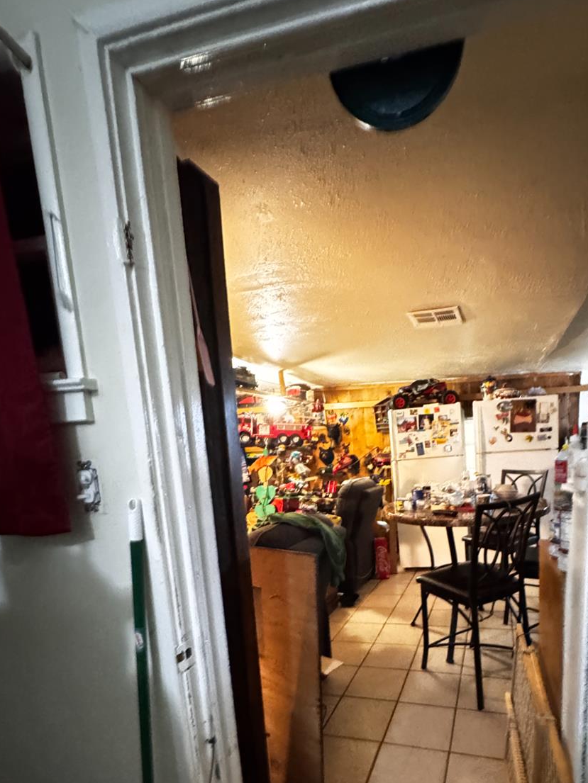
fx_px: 430
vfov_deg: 82.1
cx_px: 389
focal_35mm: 19
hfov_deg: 66.9
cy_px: 514
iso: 2500
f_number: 2.2
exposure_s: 1/17
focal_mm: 2.22
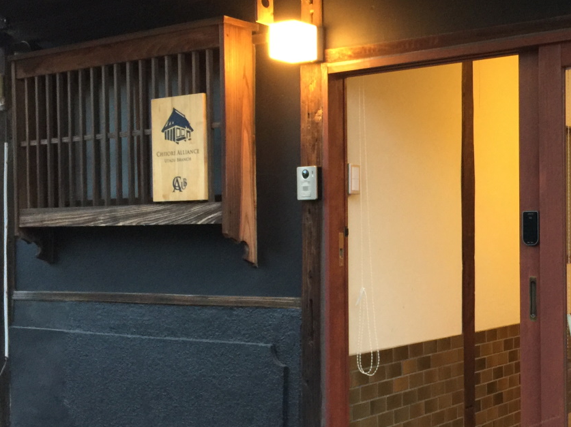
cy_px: 230
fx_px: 857
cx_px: 453
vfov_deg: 28.0
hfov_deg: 35.7
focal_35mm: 52
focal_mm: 4.15
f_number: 2.2
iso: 100
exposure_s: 1/15
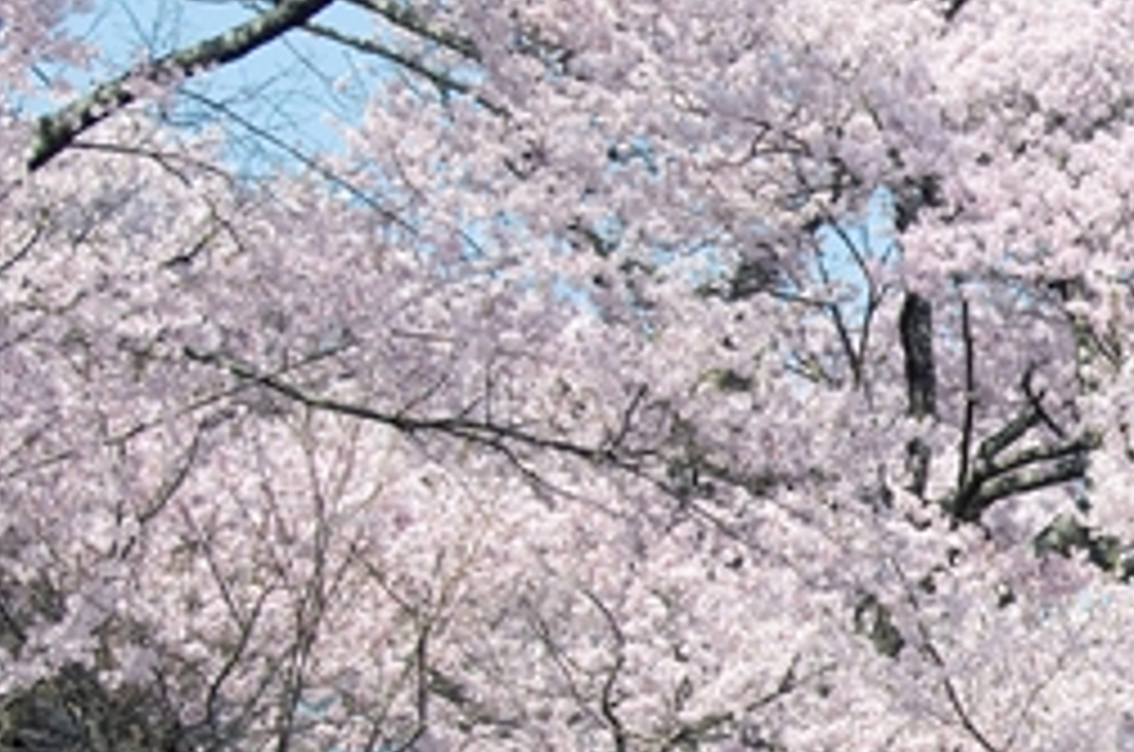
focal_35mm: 1284
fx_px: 40369
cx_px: 1778
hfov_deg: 1.6
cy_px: 754
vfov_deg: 1.1
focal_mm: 270
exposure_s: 1/250
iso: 200
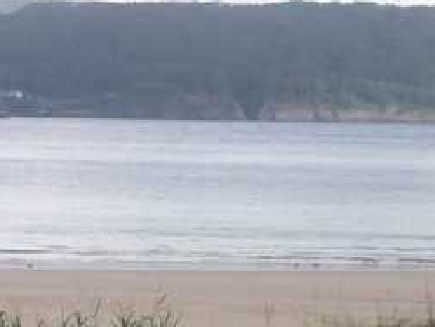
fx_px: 2654
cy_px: 292
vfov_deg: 7.0
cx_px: -254
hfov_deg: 9.1
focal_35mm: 211
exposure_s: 1/195
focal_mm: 11
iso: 64
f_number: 4.1
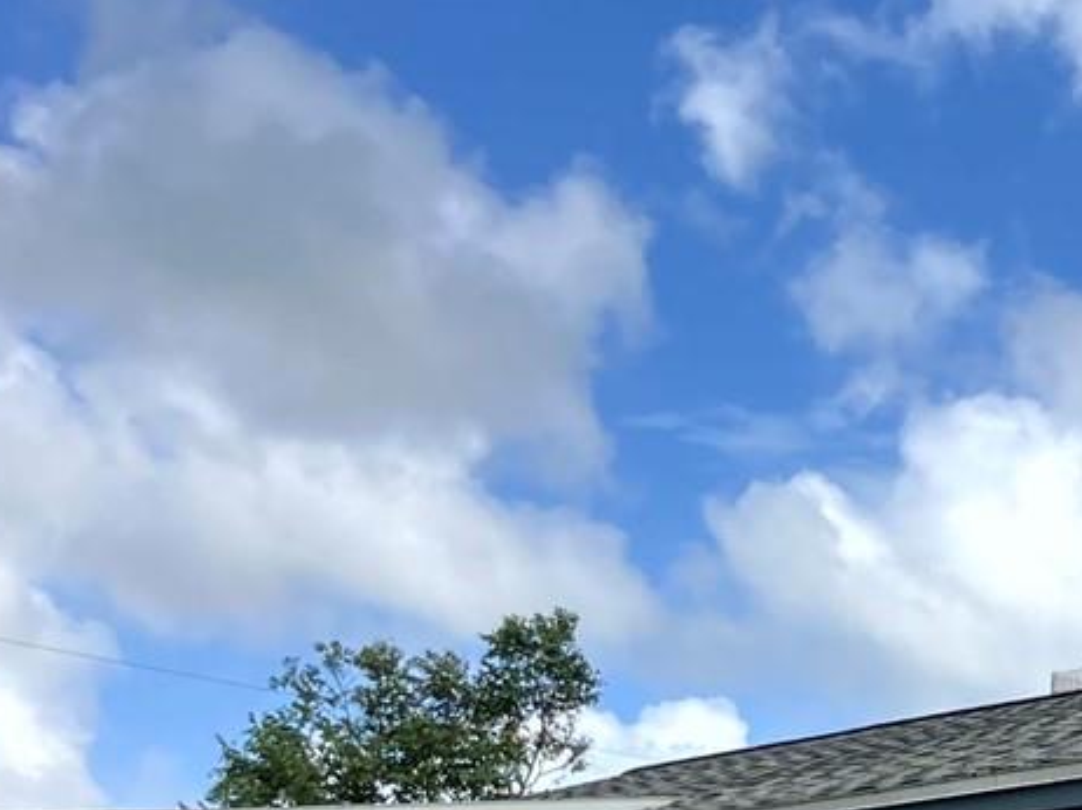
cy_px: 949
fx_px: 3030
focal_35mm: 97
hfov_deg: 19.2
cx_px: 1278
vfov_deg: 14.8
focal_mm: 3.99
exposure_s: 1/1869
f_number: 1.8
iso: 32
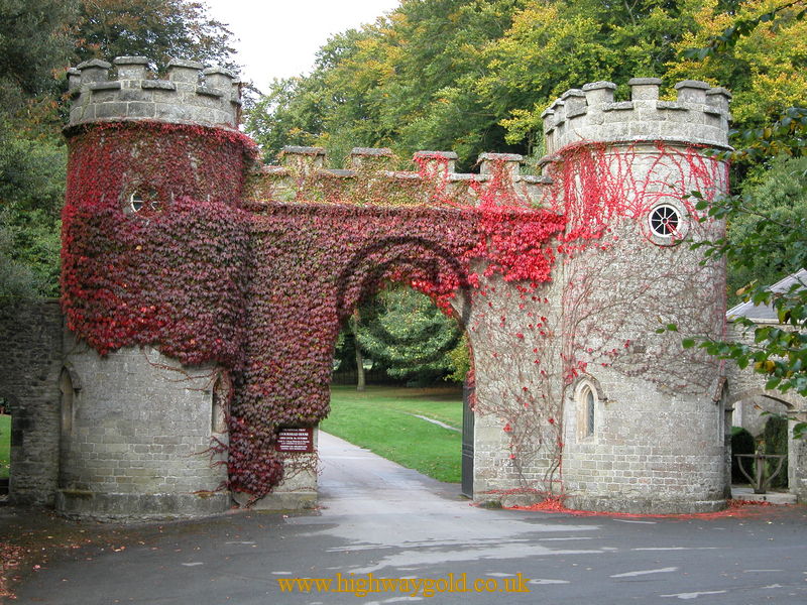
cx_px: 404
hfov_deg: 26.3
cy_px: 302
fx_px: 1725
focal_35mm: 74
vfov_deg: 19.9
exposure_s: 1/86.4
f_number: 3.3
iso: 100
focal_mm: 18.8
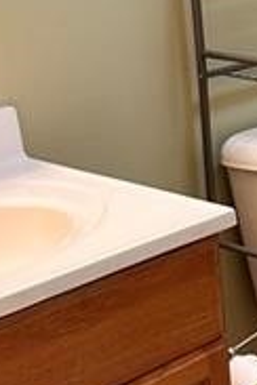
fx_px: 1124
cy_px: 145
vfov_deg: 19.4
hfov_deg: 12.6
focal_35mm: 105
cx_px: 337
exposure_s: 1/60
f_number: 1.78
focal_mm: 6.86
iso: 125
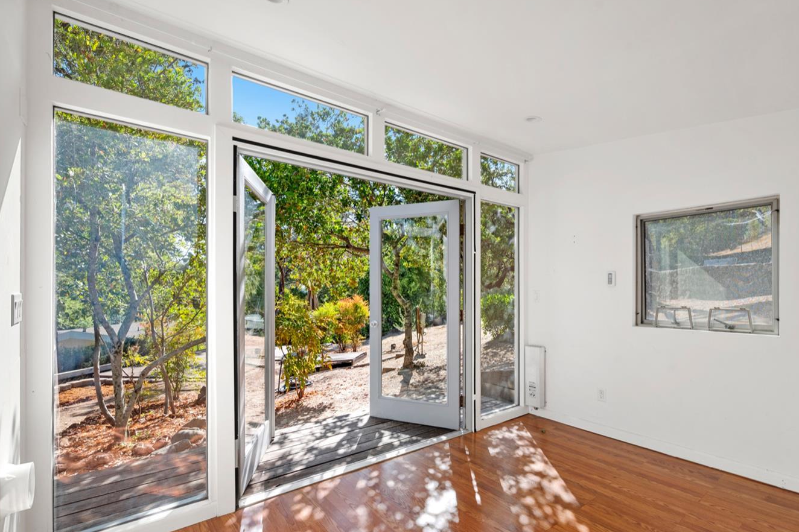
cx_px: 438
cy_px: 274
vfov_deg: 68.6
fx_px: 390
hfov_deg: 91.1
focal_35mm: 18
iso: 100
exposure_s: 1/13
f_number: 8
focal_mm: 15.5
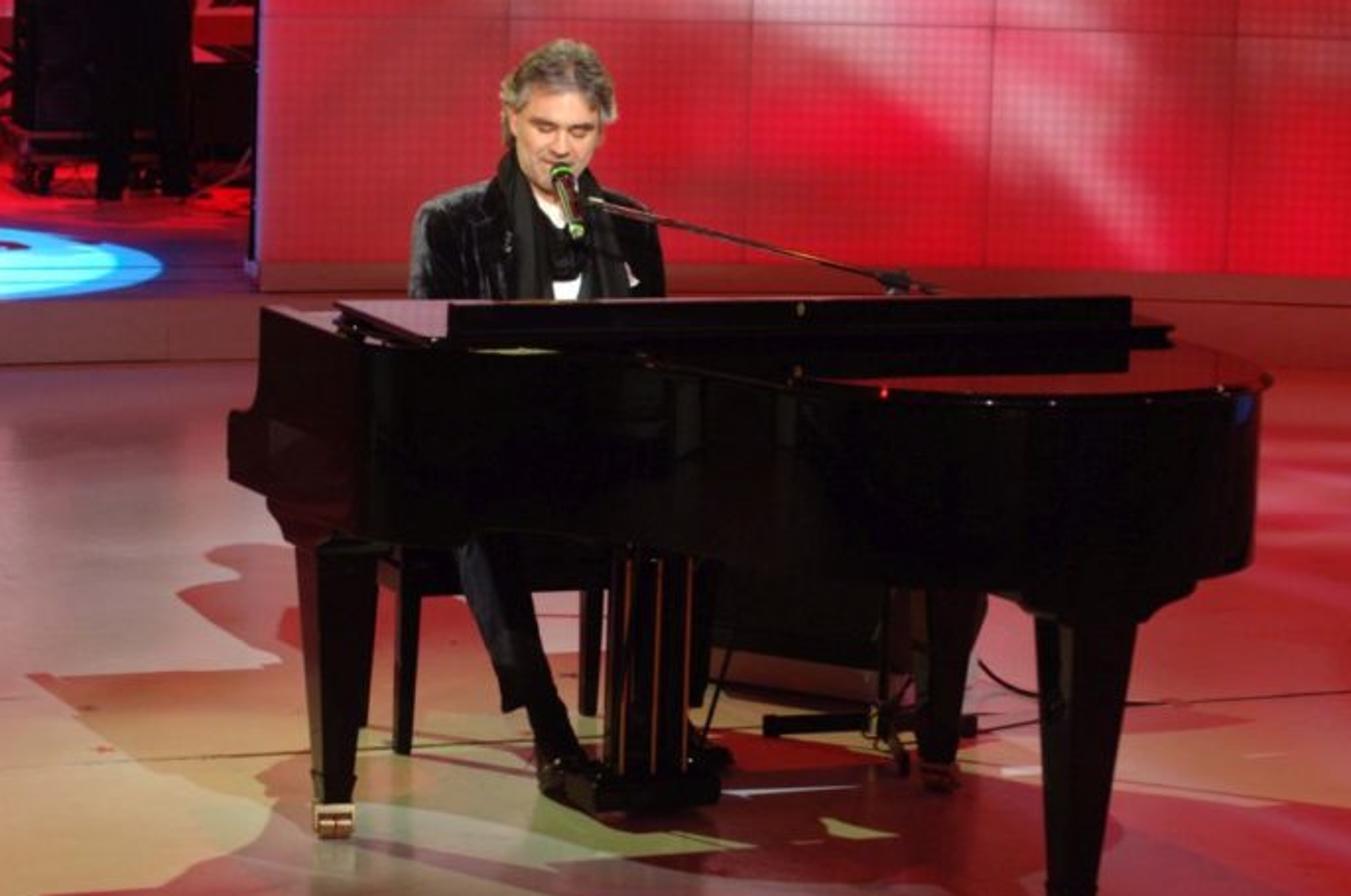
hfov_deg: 15.7
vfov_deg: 10.4
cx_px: 721
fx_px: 4908
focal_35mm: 131
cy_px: 449
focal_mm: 78
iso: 640
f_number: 4
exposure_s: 1/50
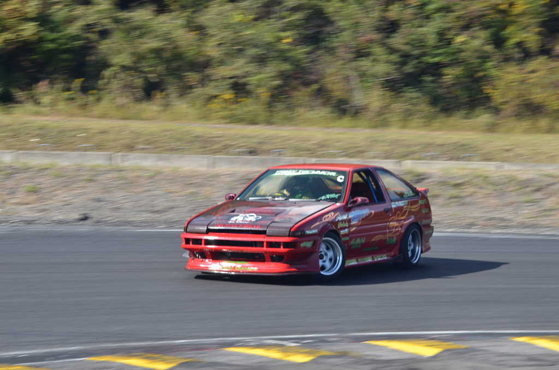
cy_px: 185
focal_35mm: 150
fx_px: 2324
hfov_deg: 13.7
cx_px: 280
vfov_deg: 9.1
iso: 200
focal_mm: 100
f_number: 11
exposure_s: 1/200
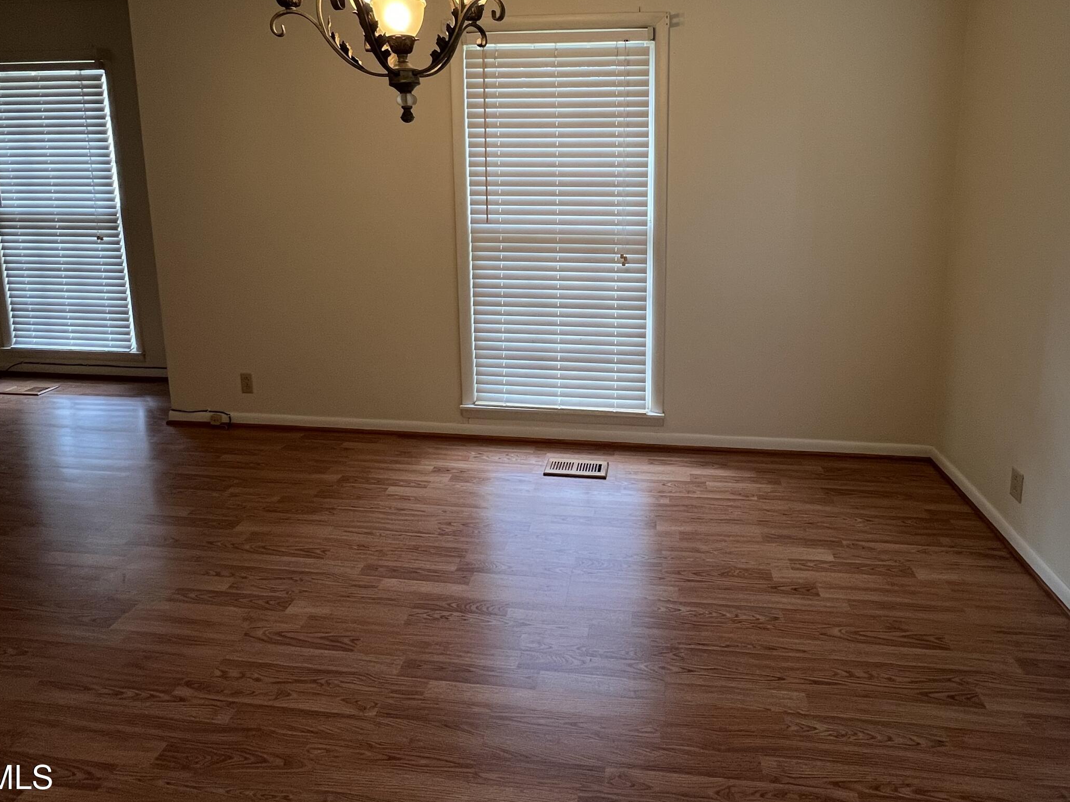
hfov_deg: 84.4
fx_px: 587
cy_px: 245
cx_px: 585
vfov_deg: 66.1
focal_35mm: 19
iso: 160
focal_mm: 1.57
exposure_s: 1/120
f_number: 1.8
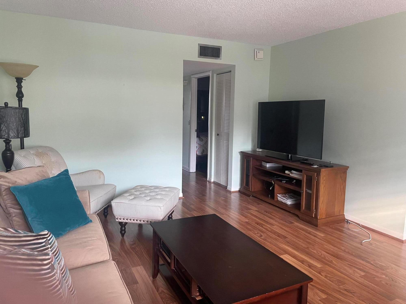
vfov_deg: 53.1
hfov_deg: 67.3
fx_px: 305
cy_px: 152
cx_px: 203
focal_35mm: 26
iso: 250
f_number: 1.6
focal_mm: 4.2
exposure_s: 1/60
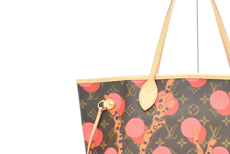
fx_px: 493
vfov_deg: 17.6
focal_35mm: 77
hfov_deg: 25.4
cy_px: 113
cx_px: 210
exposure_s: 1/2.5
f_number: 7.1
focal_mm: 21
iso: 100
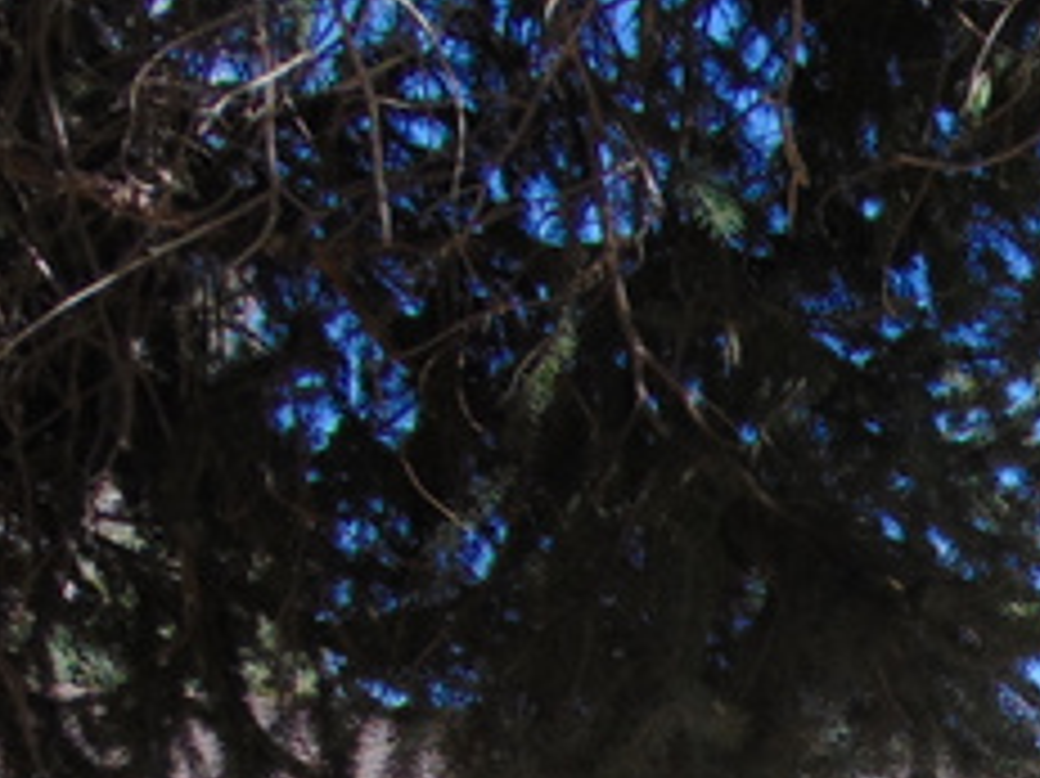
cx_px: 1355
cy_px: 1201
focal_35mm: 111
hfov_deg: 16.7
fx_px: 3333
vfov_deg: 12.6
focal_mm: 4.5
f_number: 3
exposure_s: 1/800
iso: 80
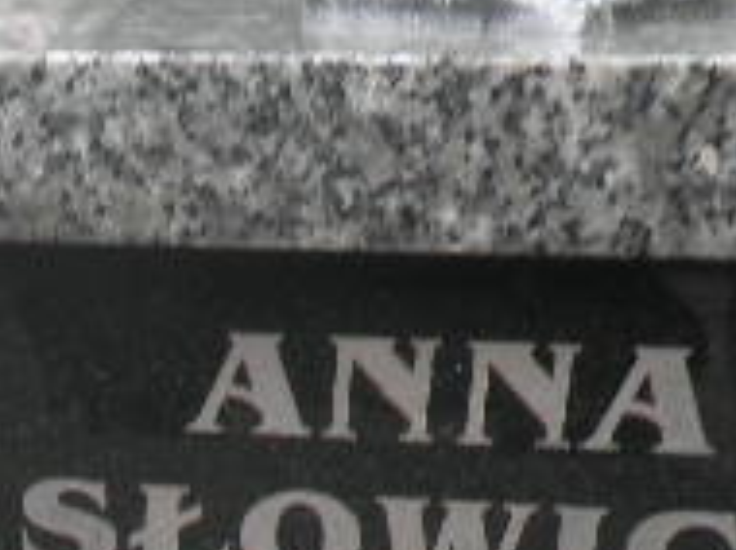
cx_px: -66
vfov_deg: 14.9
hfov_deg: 20.6
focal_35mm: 91
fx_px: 1932
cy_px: 856
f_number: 3.5
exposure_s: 1/50
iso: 64
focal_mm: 5
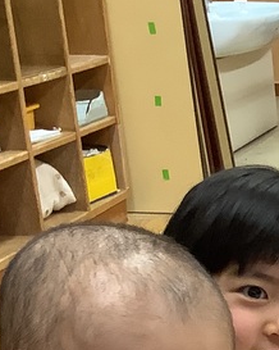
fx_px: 1147
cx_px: 499
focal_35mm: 111
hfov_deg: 12.7
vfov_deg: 16.6
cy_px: 426
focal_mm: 3.3
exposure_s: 1/60
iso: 125
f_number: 2.4
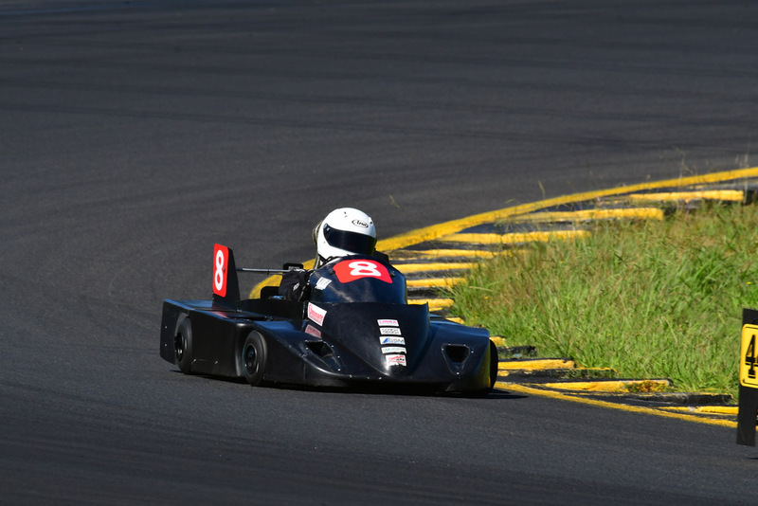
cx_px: 379
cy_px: 253
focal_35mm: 750
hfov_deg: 2.7
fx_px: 15797
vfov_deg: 1.8
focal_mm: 500
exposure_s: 1/640
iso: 400
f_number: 11
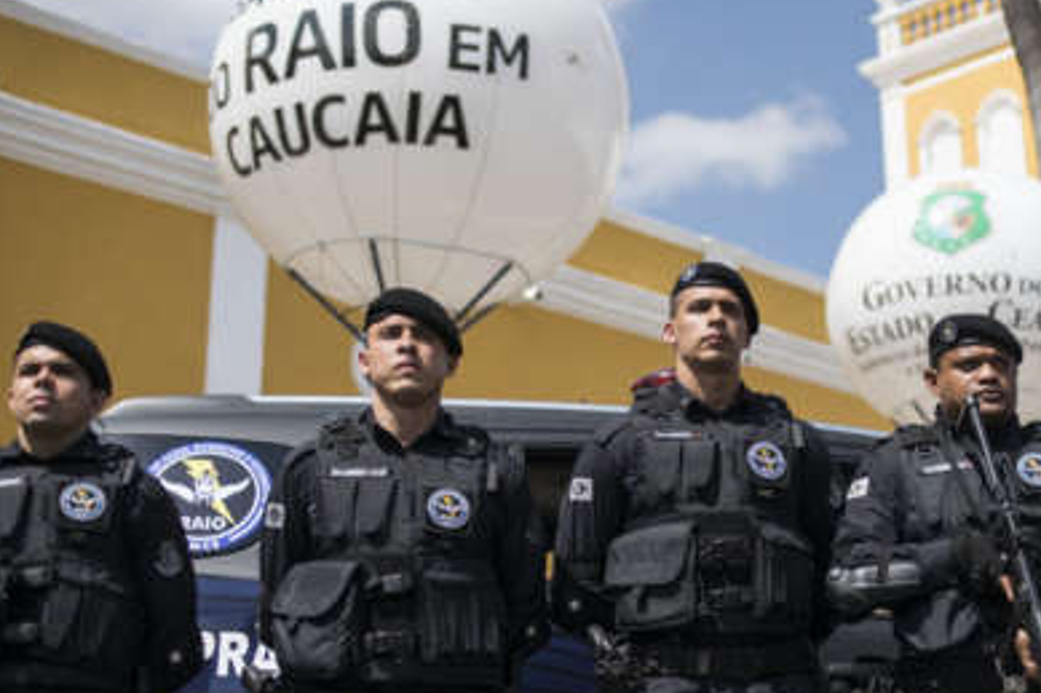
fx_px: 1561
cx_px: 648
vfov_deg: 25.0
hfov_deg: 36.7
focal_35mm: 54
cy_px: 367
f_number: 2
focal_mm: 35
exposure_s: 1/8000
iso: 100
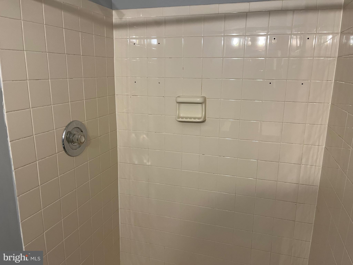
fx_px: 265
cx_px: 176
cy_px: 132
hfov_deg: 67.3
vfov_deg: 53.1
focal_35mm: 26
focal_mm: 5.1
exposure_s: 1/60
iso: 125
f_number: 1.6
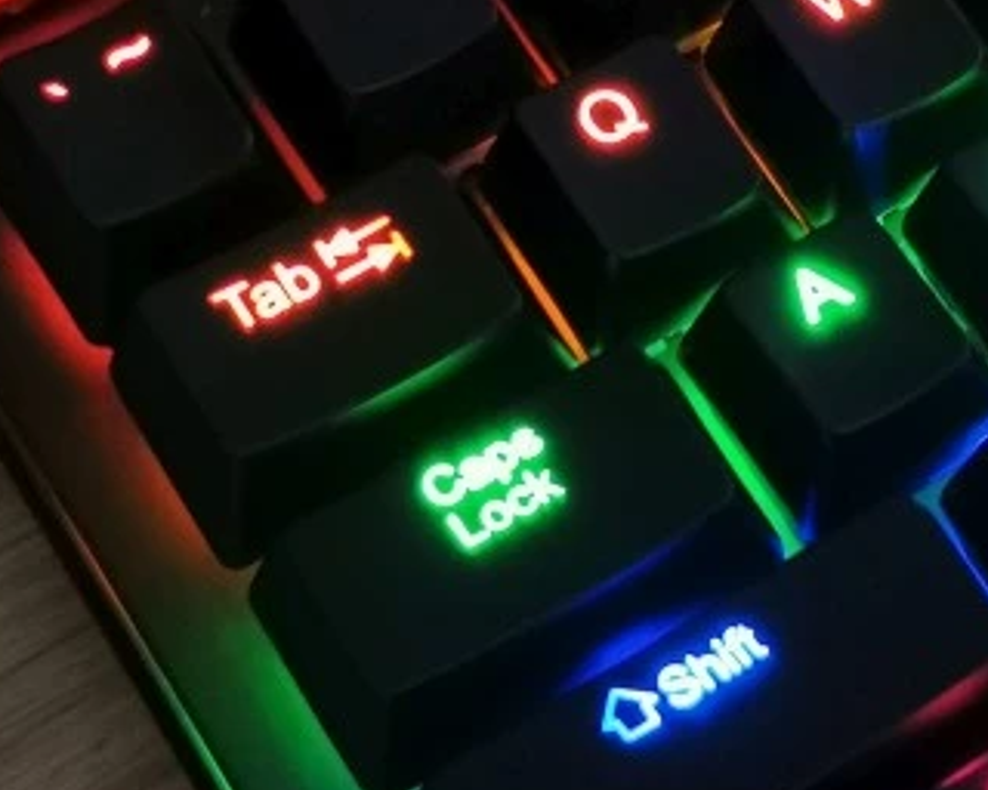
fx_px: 2924
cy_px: 182
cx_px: 1164
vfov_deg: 15.3
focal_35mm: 100
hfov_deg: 18.3
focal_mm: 5.56
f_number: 1.6
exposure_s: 1/24
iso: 800
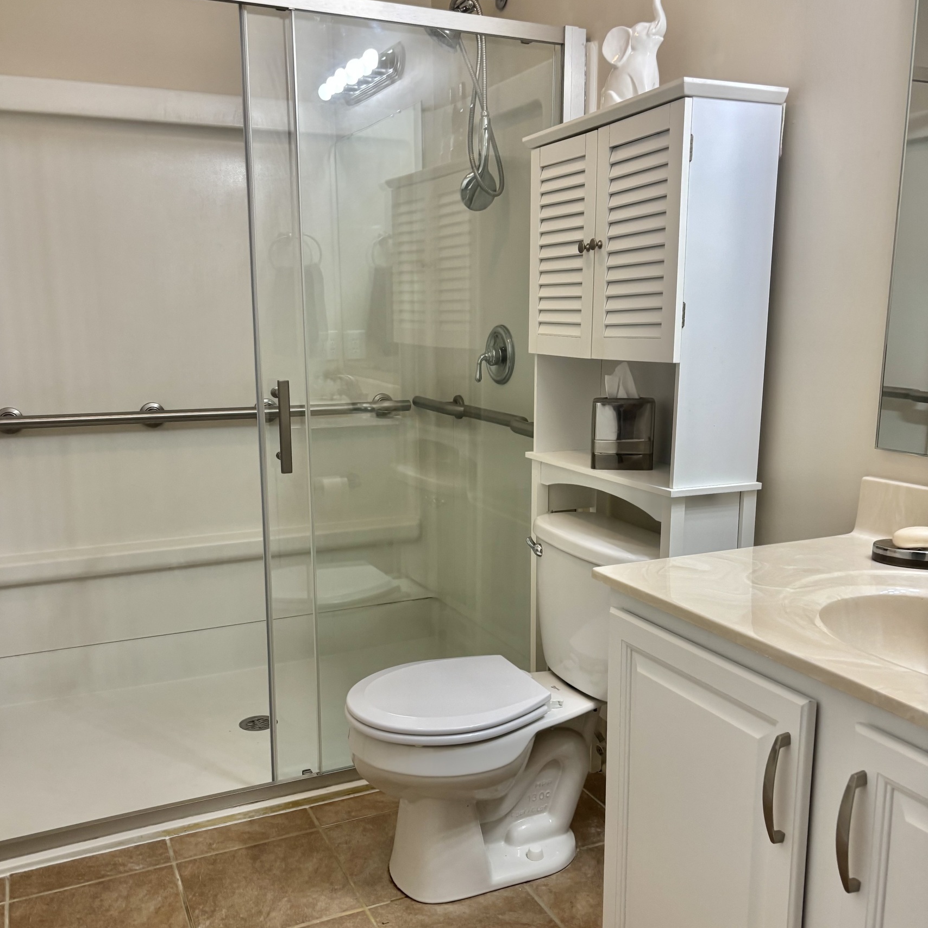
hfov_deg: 52.5
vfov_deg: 52.4
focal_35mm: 31
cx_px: 460
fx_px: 940
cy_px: 520
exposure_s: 1/120
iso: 125
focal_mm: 5.96
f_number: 1.6
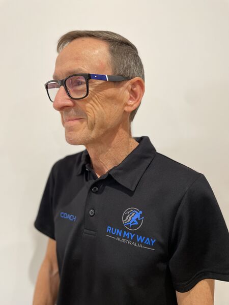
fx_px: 229
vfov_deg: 67.3
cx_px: 114
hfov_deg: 53.1
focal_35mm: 26
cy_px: 152
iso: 200
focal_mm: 4.2
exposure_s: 1/50
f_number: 1.6
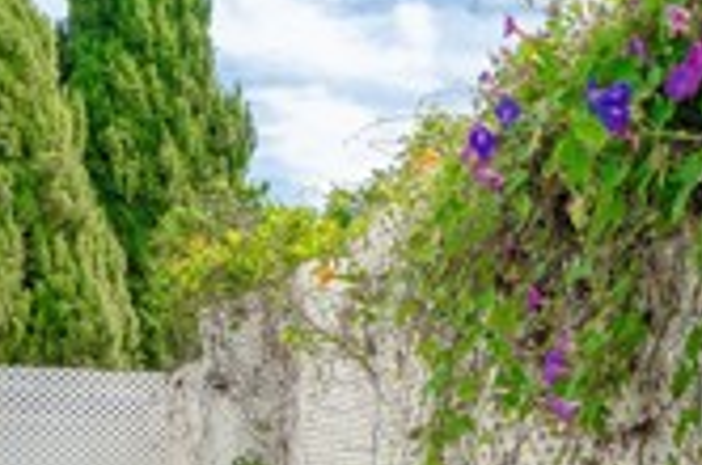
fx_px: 1129
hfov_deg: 31.9
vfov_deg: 22.1
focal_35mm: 58
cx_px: 698
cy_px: 499
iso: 100
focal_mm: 10
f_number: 7.1
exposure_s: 1/160
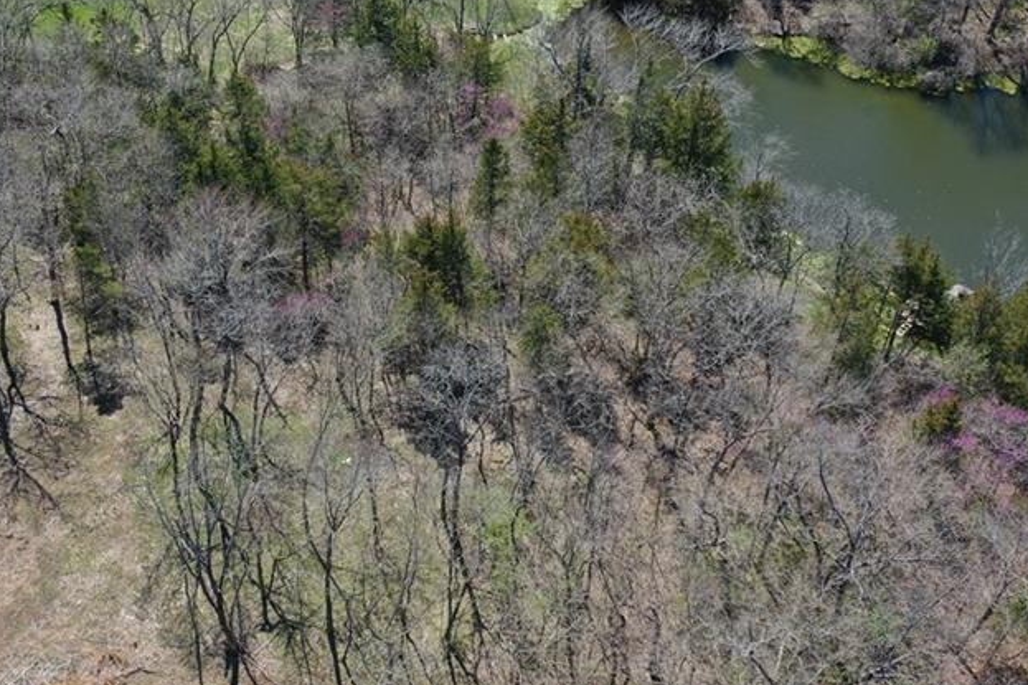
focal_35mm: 46
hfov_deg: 42.6
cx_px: 439
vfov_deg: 29.2
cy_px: 347
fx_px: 1313
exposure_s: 1/320
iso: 100
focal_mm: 10.26
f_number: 5
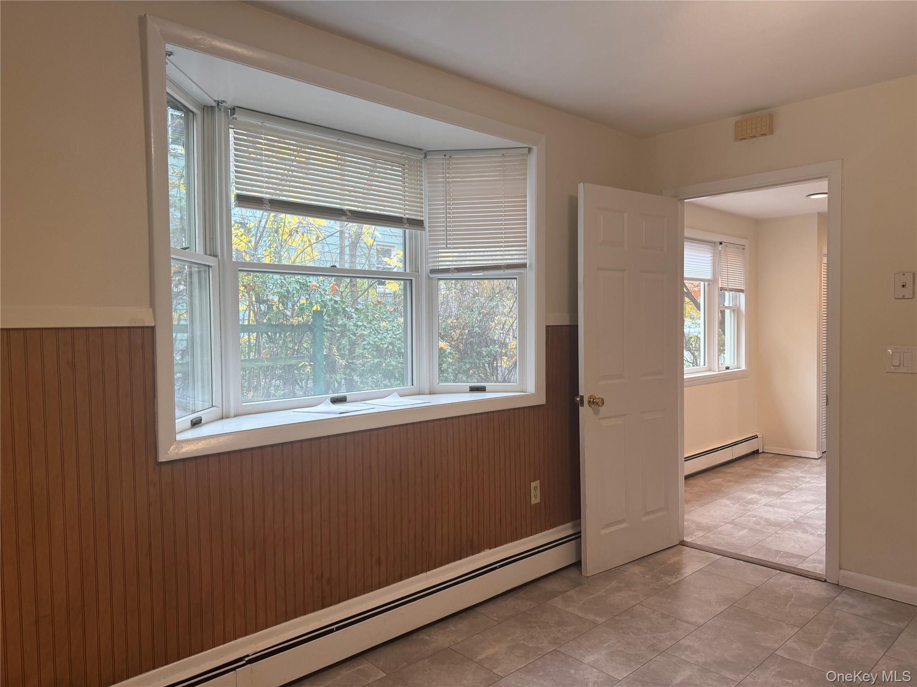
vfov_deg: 56.8
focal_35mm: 24
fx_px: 636
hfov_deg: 71.6
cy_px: 344
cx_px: 458
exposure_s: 1/120
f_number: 1.78
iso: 125
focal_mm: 6.76
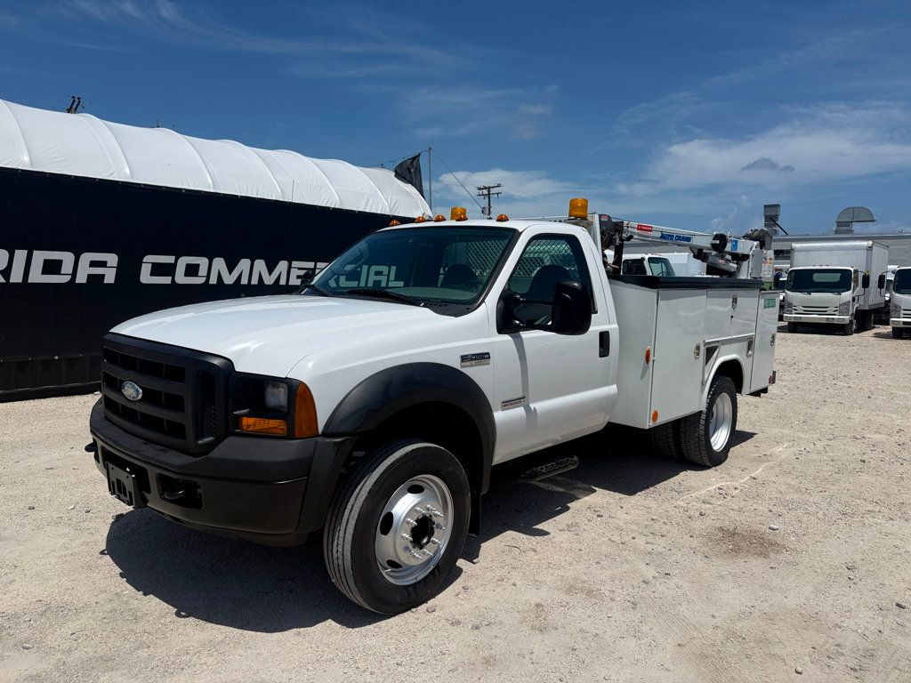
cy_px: 342
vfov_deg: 56.8
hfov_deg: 71.6
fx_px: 632
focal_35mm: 24
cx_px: 456
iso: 80
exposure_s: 1/14286
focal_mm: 6.76
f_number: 1.78
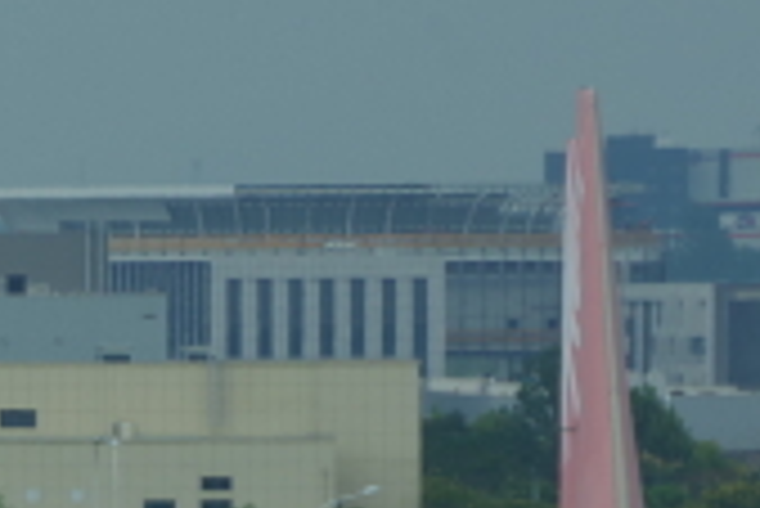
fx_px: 27636
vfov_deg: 1.1
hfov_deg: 1.6
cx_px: -360
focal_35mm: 1308
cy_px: 793
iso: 200
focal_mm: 230
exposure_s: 1/400
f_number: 10
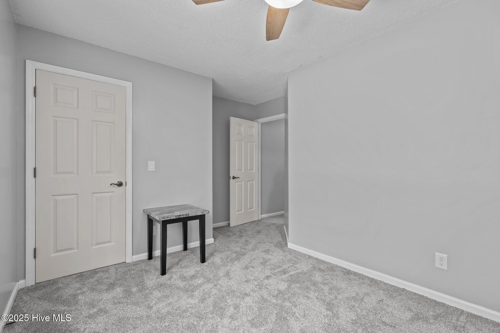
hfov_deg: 96.7
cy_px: 166
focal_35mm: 16
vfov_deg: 73.7
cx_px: 250
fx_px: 222
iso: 400
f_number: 8
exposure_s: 1
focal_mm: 16
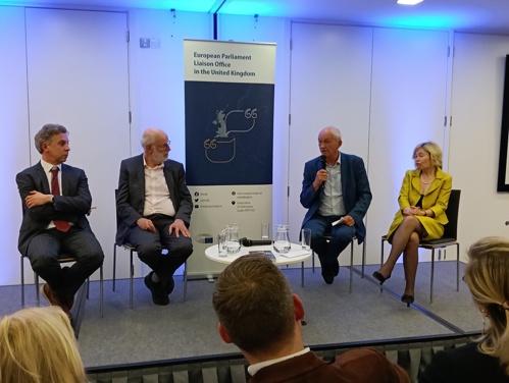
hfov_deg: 52.5
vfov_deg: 40.8
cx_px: 254
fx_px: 516
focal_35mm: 35
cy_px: 192
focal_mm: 3.98
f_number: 1.8
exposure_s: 1/33.3
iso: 320
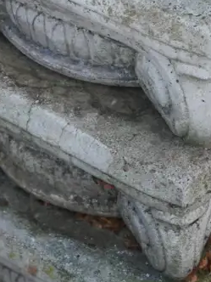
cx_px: 125
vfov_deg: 7.6
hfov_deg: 5.7
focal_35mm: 259
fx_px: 2105
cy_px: 32
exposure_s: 1/100
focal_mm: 42
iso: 250
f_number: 6.3
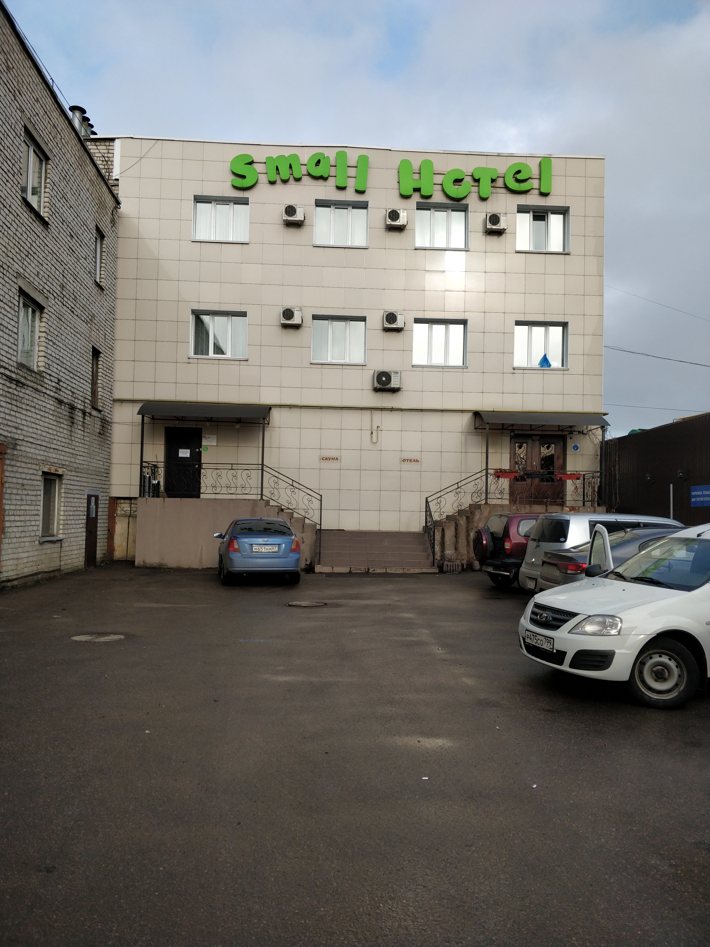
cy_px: 474
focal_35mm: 24
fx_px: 656
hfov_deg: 56.8
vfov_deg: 71.6
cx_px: 355
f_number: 1.7
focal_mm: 4.1
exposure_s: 1/763
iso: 100
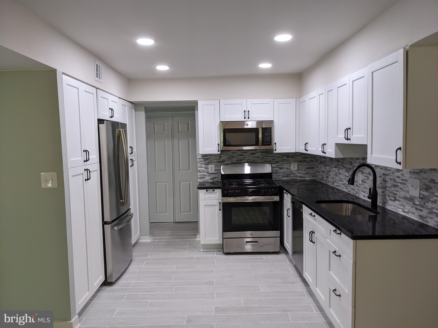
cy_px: 164
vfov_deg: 51.4
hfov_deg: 65.3
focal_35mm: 27
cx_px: 219
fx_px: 342
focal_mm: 4.38
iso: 66
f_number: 1.73
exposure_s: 1/60
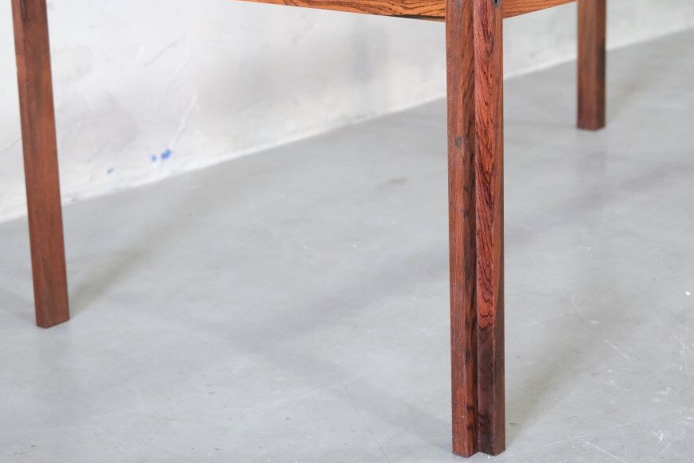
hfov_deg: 24.8
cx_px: 367
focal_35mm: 82
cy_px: 158
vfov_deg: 16.6
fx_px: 1580
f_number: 4
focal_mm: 37.6
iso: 4000
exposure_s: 1/56
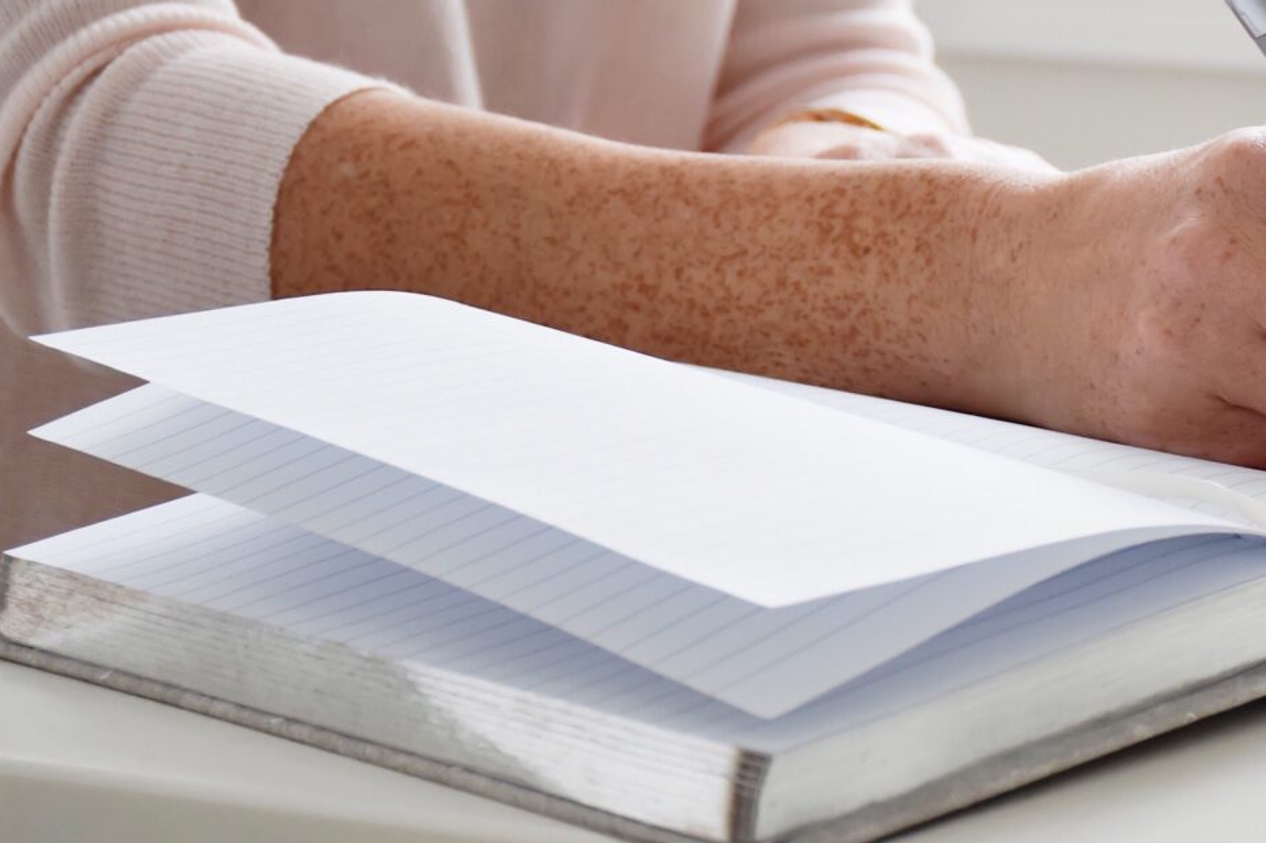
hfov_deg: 12.4
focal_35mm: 165
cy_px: 162
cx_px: 1069
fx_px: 5800
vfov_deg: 8.3
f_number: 5.6
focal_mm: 50
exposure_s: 1/125
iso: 800
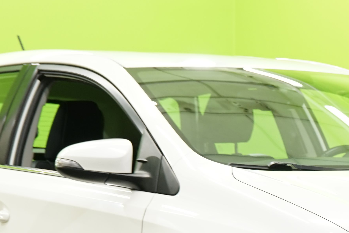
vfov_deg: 7.0
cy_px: 255
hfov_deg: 10.5
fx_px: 1900
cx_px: 289
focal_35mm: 196
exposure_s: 1/13
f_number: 5
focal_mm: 58
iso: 250
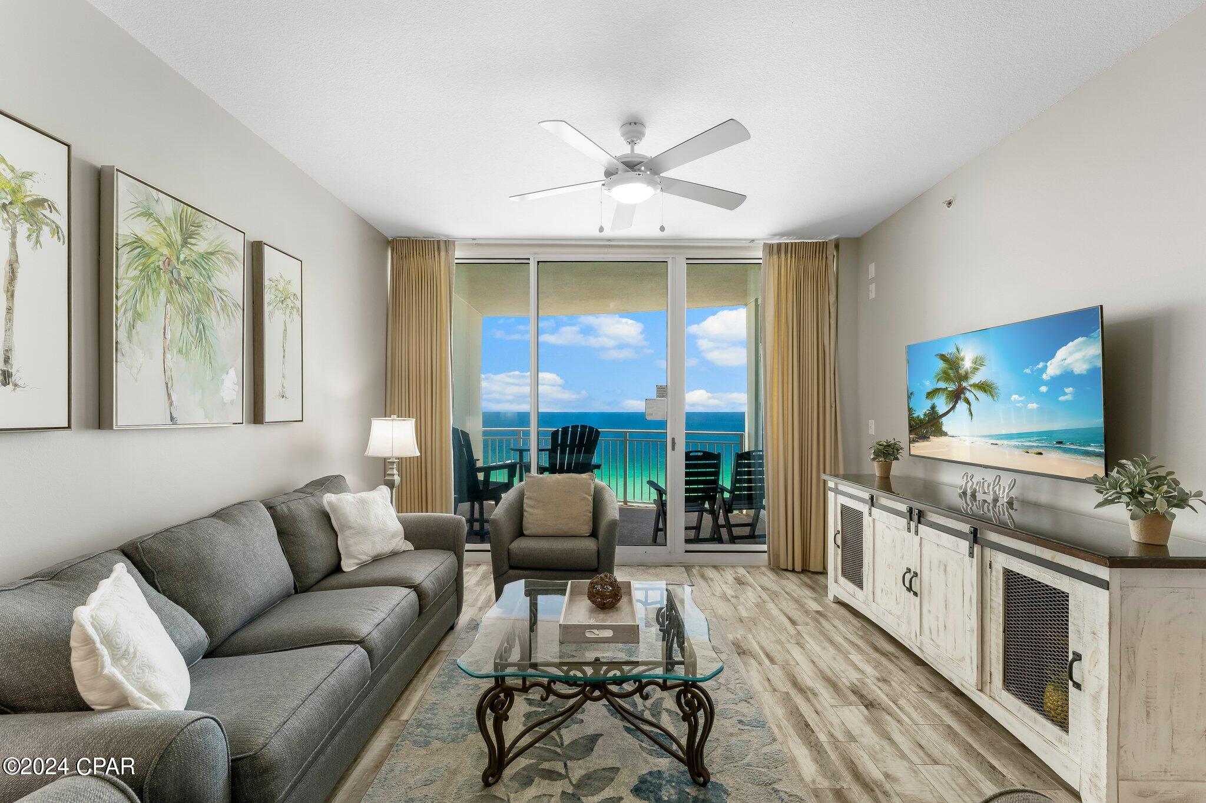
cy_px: 402
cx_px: 603
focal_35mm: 14
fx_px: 469
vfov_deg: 81.2
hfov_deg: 104.3
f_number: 8
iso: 640
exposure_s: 1/15
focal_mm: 14
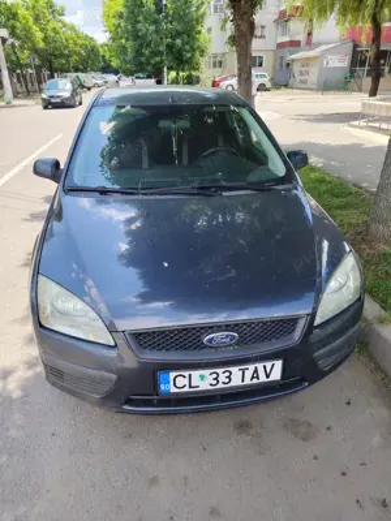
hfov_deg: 56.8
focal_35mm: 24
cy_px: 260
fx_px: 361
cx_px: 196
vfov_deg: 71.6
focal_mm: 5.25
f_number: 1.75
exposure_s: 1/431
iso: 100
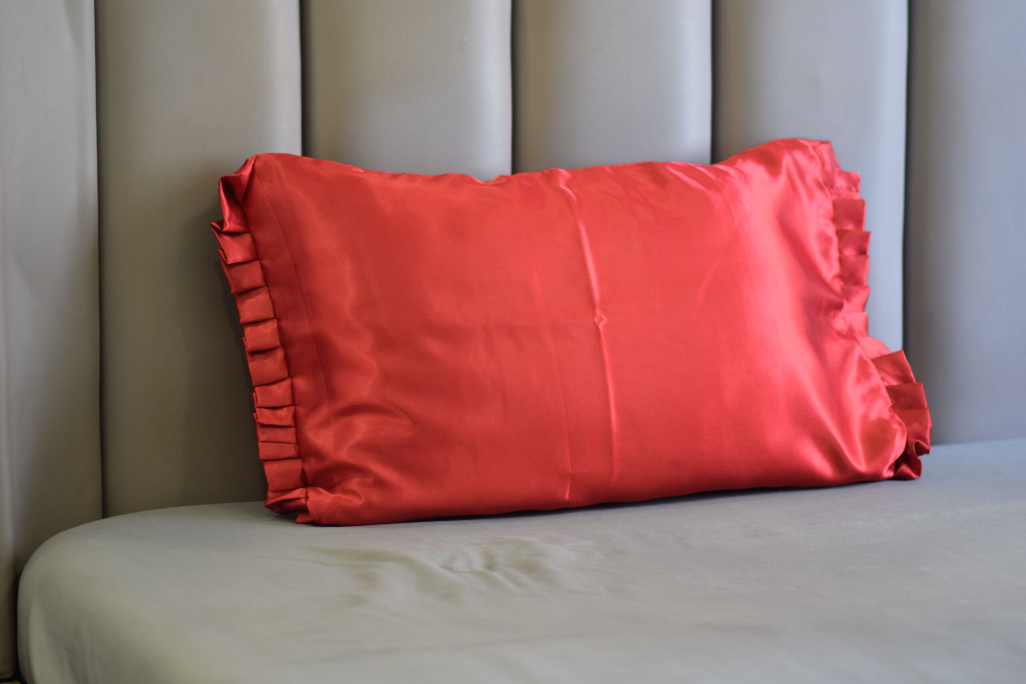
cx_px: 513
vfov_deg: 10.8
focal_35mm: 128
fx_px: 3634
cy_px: 342
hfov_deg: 16.1
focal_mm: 85
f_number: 1.8
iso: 200
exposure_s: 1/100
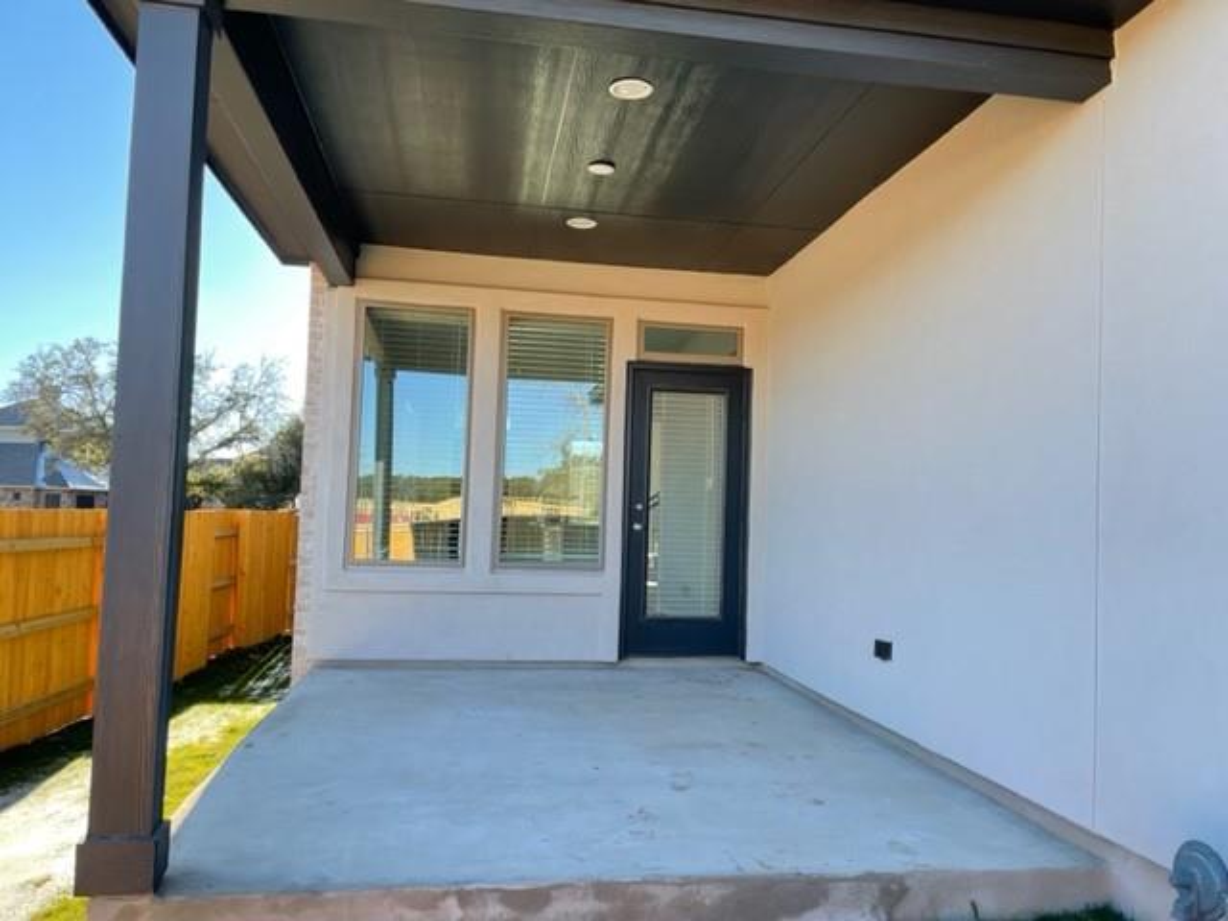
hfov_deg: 67.3
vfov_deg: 53.1
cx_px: 614
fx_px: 922
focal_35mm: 26
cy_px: 460
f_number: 1.6
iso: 32
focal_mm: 4.2
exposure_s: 1/496
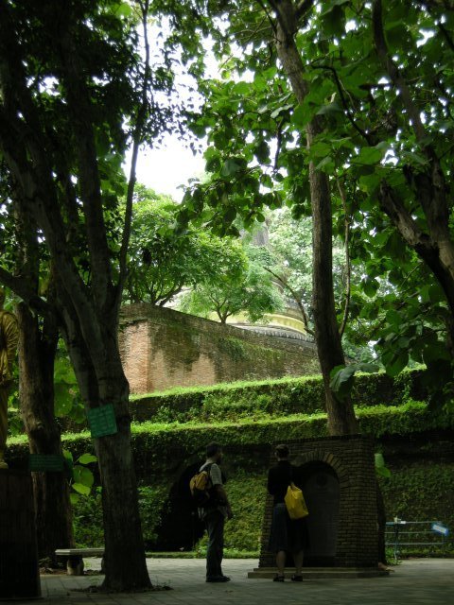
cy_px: 302
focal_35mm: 62
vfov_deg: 31.2
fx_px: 1084
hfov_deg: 23.7
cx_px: 227
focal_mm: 12.9
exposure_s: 1/79
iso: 64
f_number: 3.5
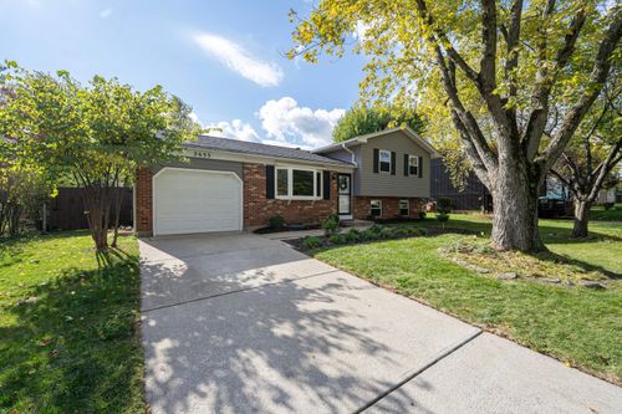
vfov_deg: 81.2
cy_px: 207
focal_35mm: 14
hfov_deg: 104.3
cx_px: 311
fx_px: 242
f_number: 8
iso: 250
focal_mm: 14
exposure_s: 1/500
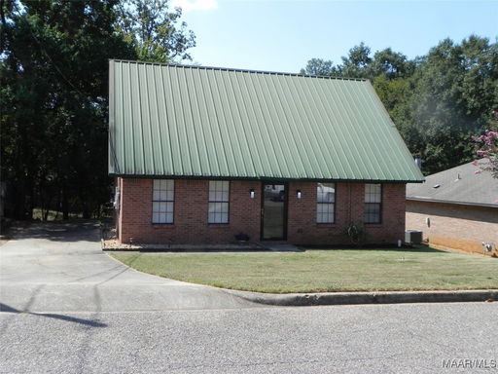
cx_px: 249
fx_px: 532
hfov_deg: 50.1
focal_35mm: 37
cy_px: 187
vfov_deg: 38.7
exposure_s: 1/390
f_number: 6.3
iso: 160
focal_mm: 6.6
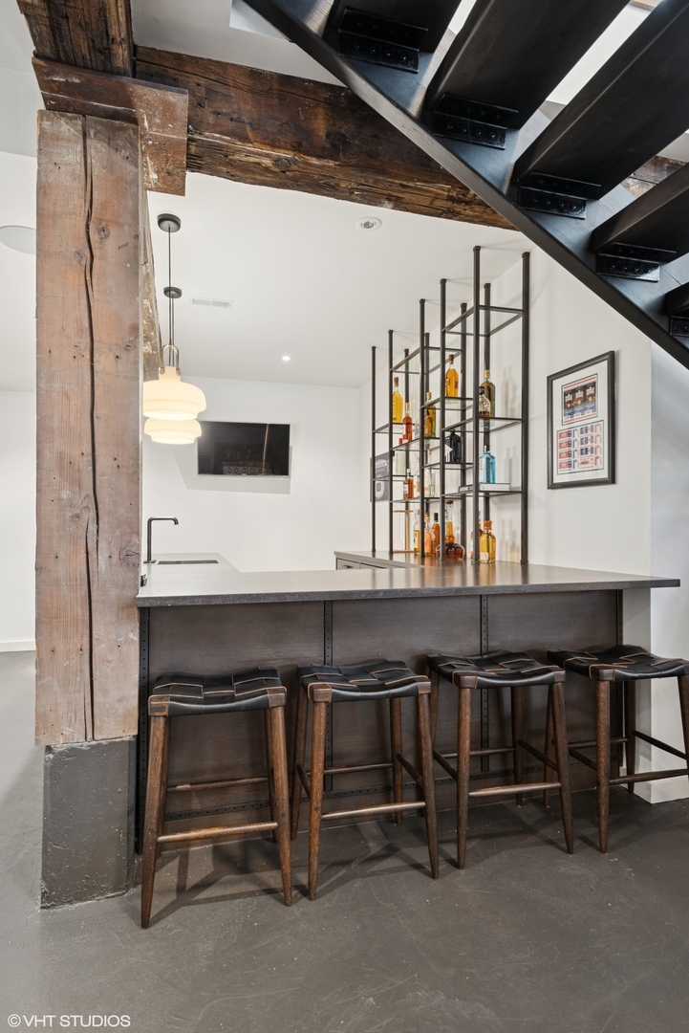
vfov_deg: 86.9
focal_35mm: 19
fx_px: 545
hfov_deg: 64.6
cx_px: 344
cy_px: 516
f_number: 8
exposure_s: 1/1.67
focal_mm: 19
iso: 400
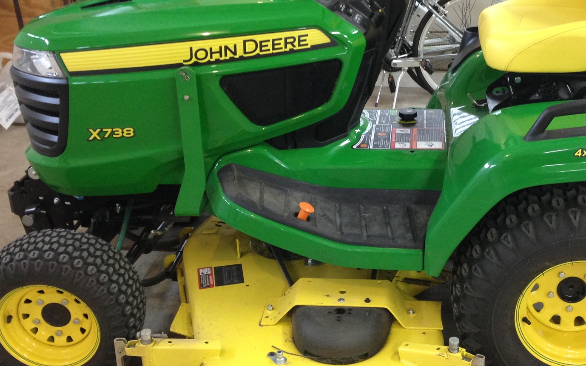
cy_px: 151
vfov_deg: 24.8
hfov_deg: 38.6
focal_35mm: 52
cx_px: 370
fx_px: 830
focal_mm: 4.12
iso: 160
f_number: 2.4
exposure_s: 1/20
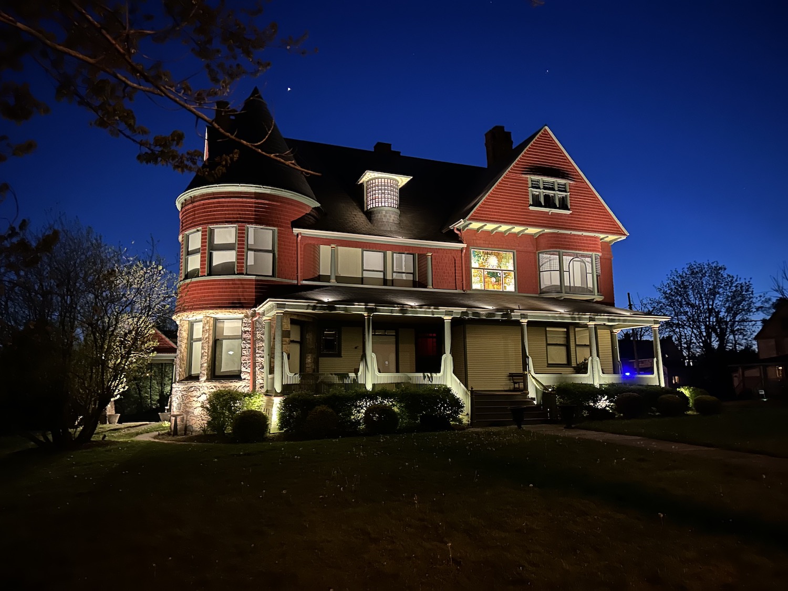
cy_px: 296
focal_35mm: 26
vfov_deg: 53.1
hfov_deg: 67.3
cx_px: 394
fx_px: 592
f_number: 1.5
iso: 800
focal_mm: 5.7
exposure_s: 1/9
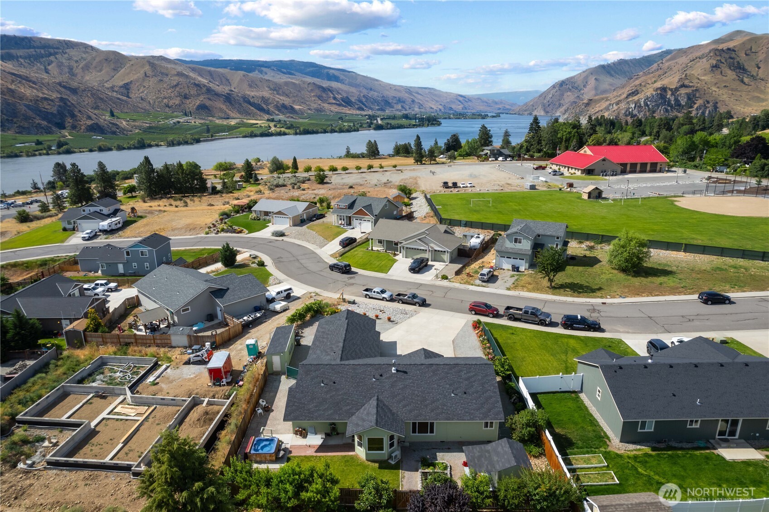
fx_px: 470
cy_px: 256
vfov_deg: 57.2
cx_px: 384
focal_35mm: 22
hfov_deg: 78.6
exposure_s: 1/1600
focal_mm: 8.38
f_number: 2.8
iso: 100
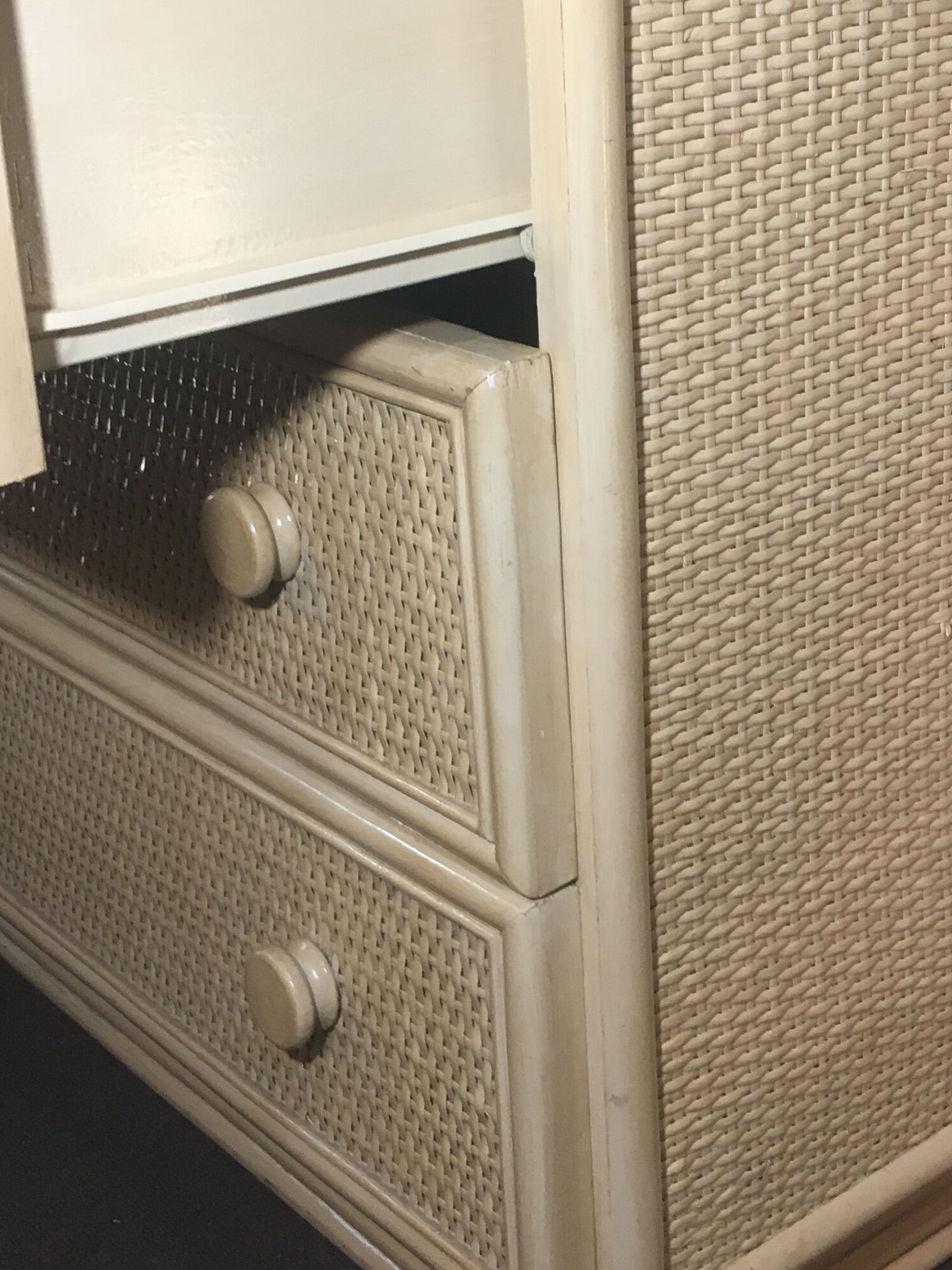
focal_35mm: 59
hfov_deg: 24.7
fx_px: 2164
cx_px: 603
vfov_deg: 32.4
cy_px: 416
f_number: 2.2
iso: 64
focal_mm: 4.15
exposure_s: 1/33
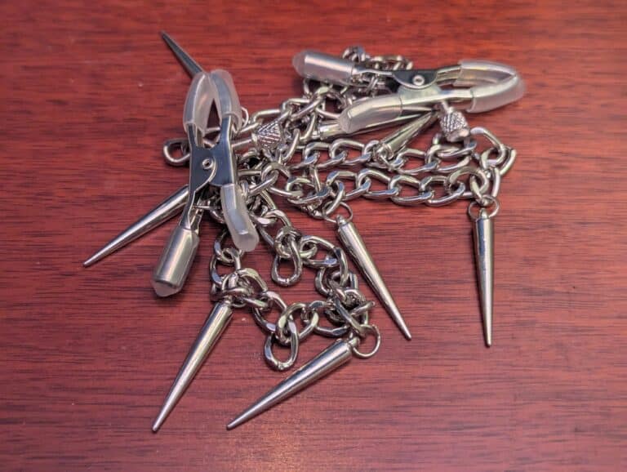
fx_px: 871
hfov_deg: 39.6
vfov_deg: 30.3
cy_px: 236
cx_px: 314
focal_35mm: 48
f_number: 1.85
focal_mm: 6.81
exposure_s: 1/60
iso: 404
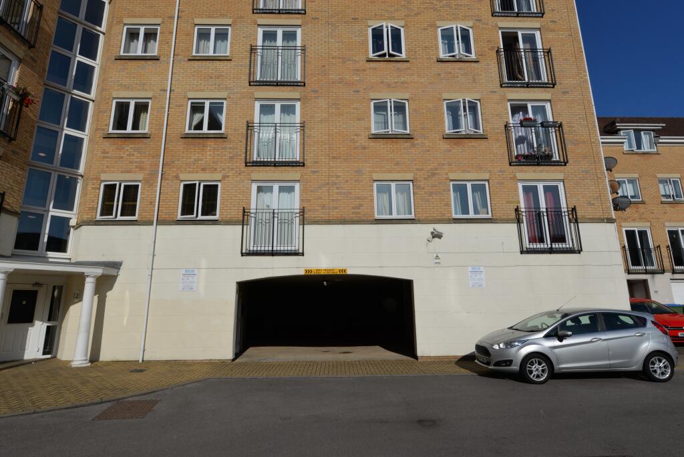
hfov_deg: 86.9
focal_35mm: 19
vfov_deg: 64.6
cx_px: 342
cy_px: 228
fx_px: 361
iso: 100
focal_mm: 19
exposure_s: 1/200
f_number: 14
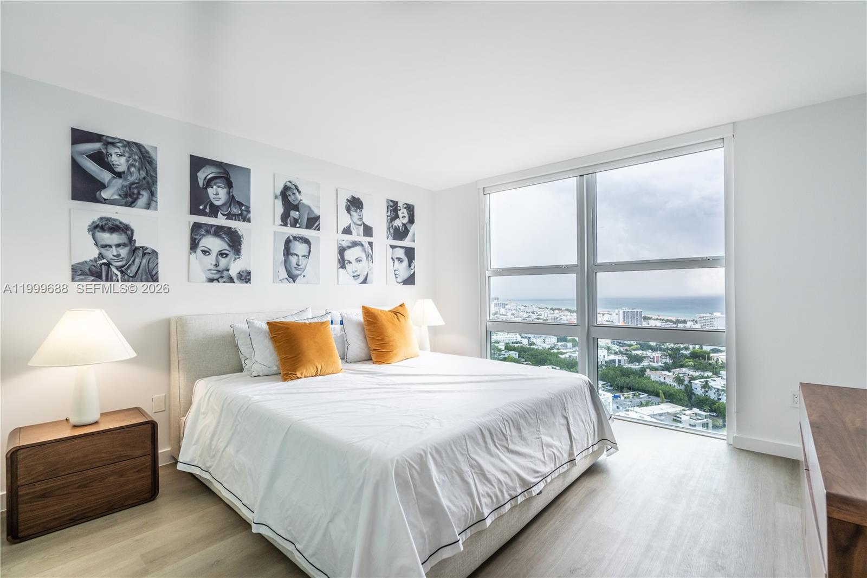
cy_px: 289
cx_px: 434
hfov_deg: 96.7
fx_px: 385
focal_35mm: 16
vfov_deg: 73.7
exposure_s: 1/1250
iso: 640
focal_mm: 16
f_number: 7.1
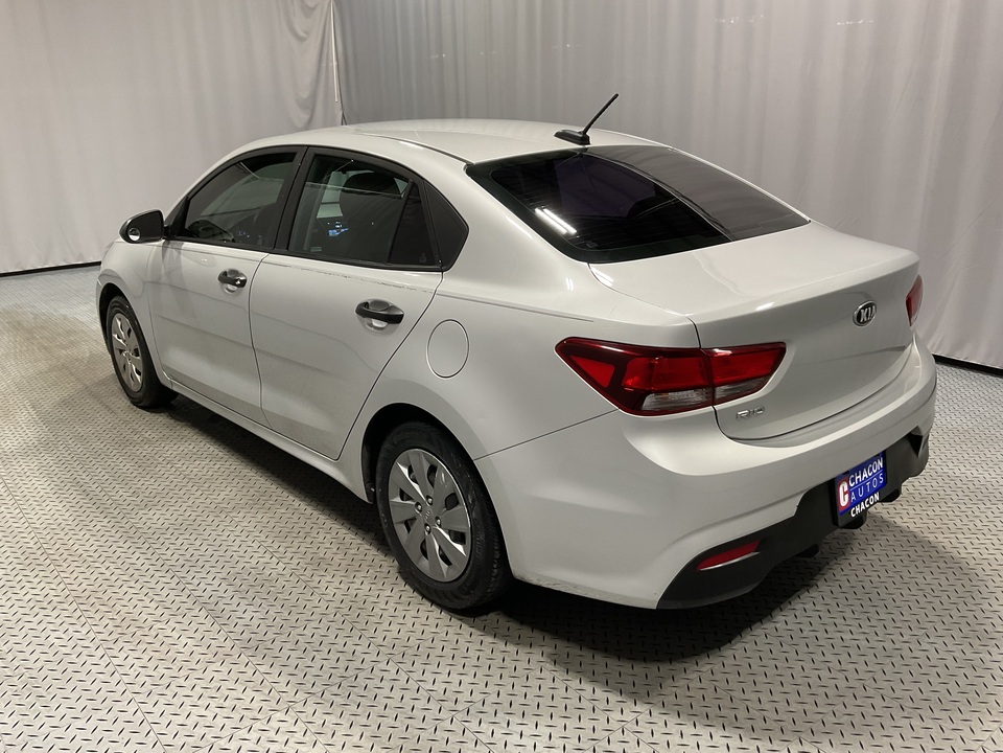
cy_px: 376
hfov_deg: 61.7
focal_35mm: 29
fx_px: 840
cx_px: 502
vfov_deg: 48.2
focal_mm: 3
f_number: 1.8
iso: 40
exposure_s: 1/60
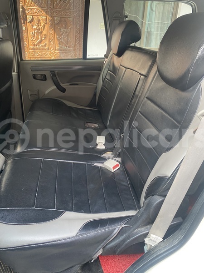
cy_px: 136
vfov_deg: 67.3
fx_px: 204
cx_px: 102
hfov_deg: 53.1
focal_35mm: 26
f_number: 1.8
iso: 125
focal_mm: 4.25
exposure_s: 1/100
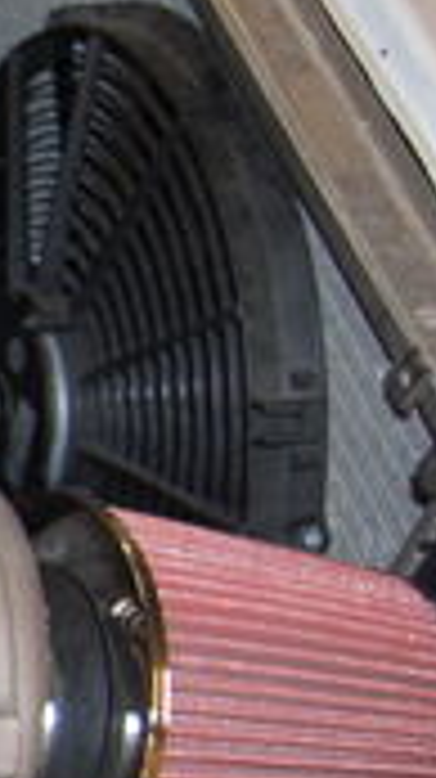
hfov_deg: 8.5
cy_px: 684
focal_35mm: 116
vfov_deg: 18.2
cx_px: -921
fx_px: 2390
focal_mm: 20
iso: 400
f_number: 3.8
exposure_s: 1/60
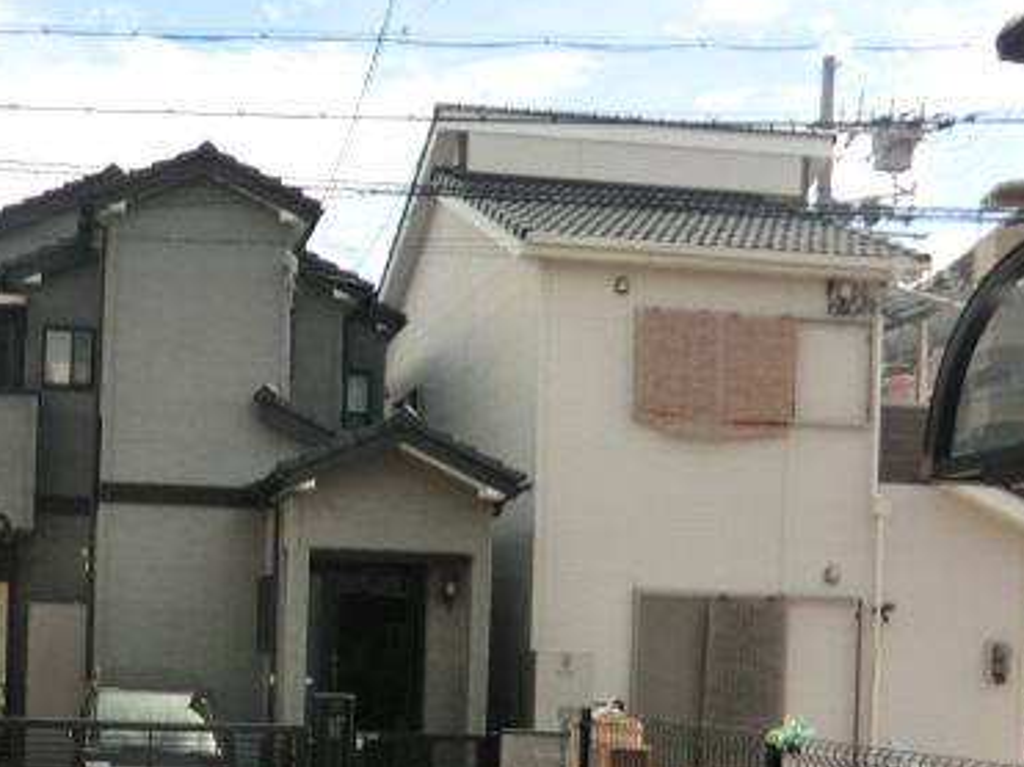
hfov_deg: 36.9
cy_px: 582
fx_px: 1479
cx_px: 207
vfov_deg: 28.6
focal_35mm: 50
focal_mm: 5.2
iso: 80
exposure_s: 1/800
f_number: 3.5
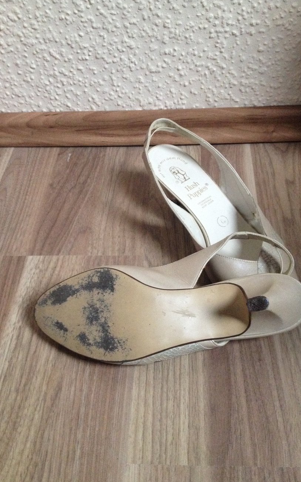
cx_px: 161
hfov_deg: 33.5
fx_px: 499
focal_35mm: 38
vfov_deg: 51.6
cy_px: 239
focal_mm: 4.28
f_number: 2.4
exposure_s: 1/20
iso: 400
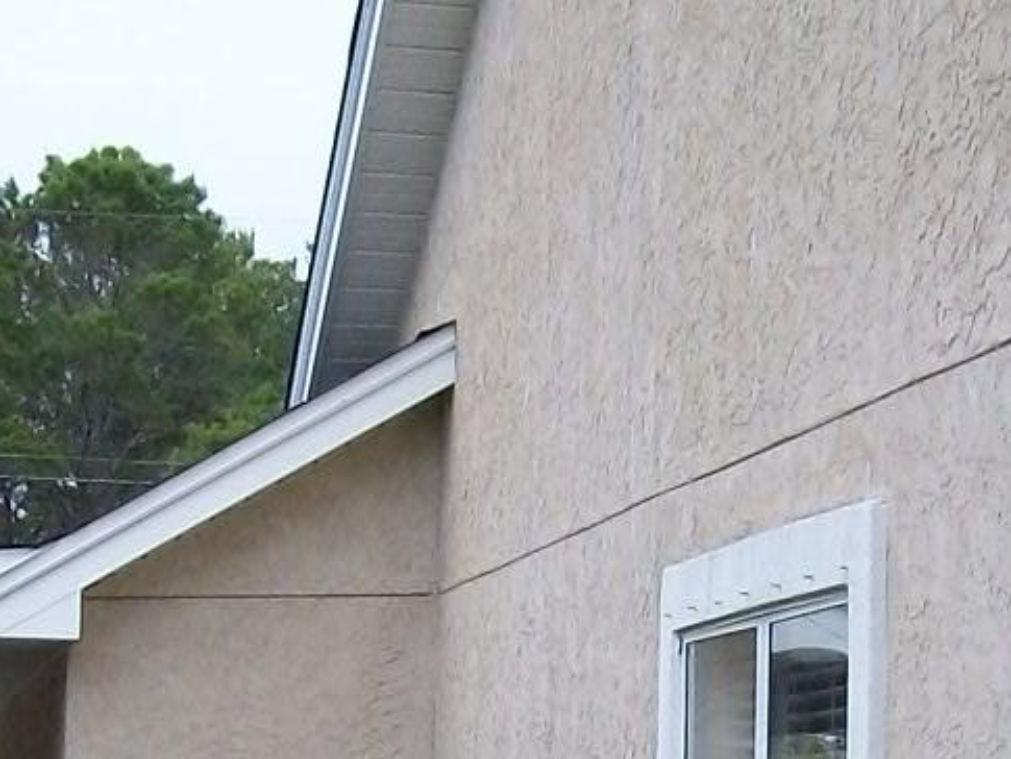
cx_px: 431
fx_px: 4440
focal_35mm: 152
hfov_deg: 13.0
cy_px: 1262
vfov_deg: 9.4
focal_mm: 6
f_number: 2.7
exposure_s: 1/640
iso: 80
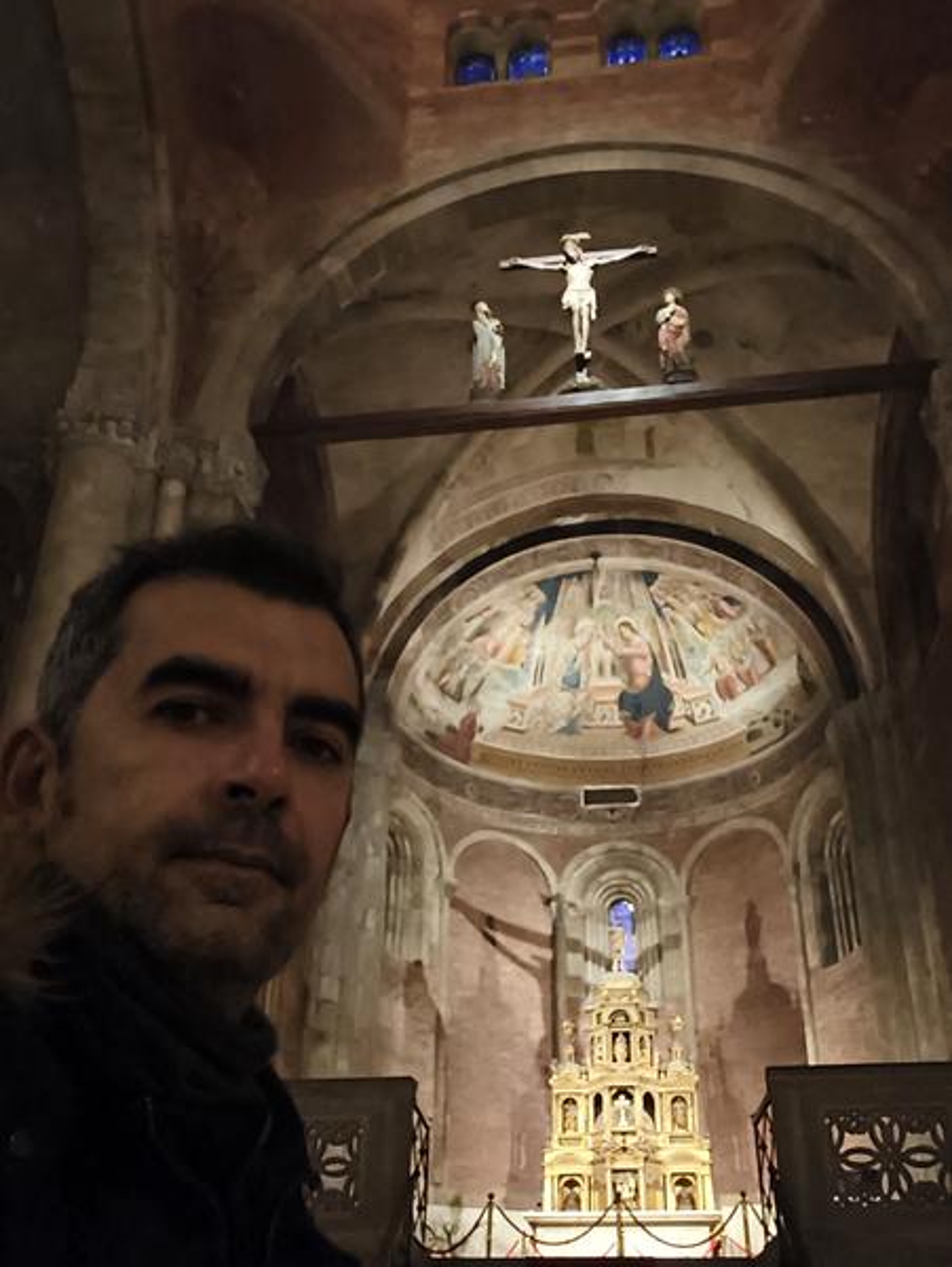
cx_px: 476
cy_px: 634
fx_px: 915
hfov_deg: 54.9
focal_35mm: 25
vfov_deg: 69.3
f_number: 2.2
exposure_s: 1/16.7
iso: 2000
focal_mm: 2.24
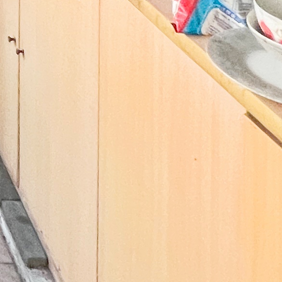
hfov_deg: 16.7
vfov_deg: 16.6
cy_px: -280
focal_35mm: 79
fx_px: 728
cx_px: -277
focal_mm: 1.57
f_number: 1.8
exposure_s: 1/50
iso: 250
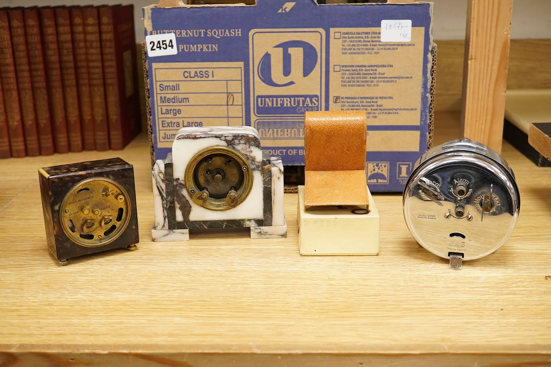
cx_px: 276
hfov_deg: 43.6
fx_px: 689
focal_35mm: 45
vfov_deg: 29.9
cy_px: 184
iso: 2500
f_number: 8
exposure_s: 1/160
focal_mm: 30
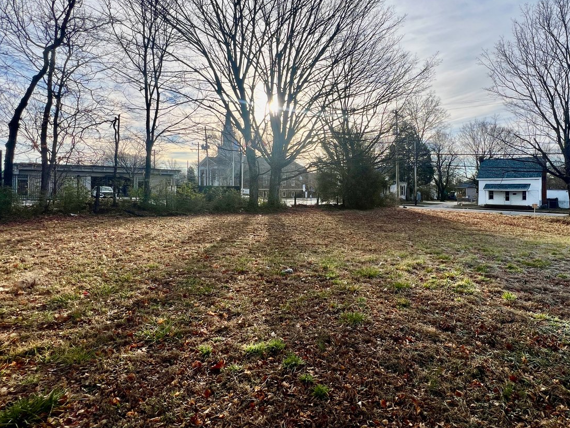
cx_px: 358
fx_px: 296
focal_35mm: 18
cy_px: 189
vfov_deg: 71.4
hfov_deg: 85.9
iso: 32
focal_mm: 1.57
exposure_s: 1/1277
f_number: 1.8
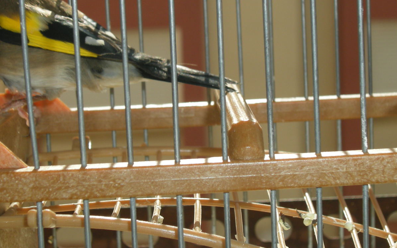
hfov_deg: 21.6
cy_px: 104
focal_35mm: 96
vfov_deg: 13.6
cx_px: 215
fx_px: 1039
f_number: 9.8
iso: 64
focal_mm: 11.5
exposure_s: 1/122
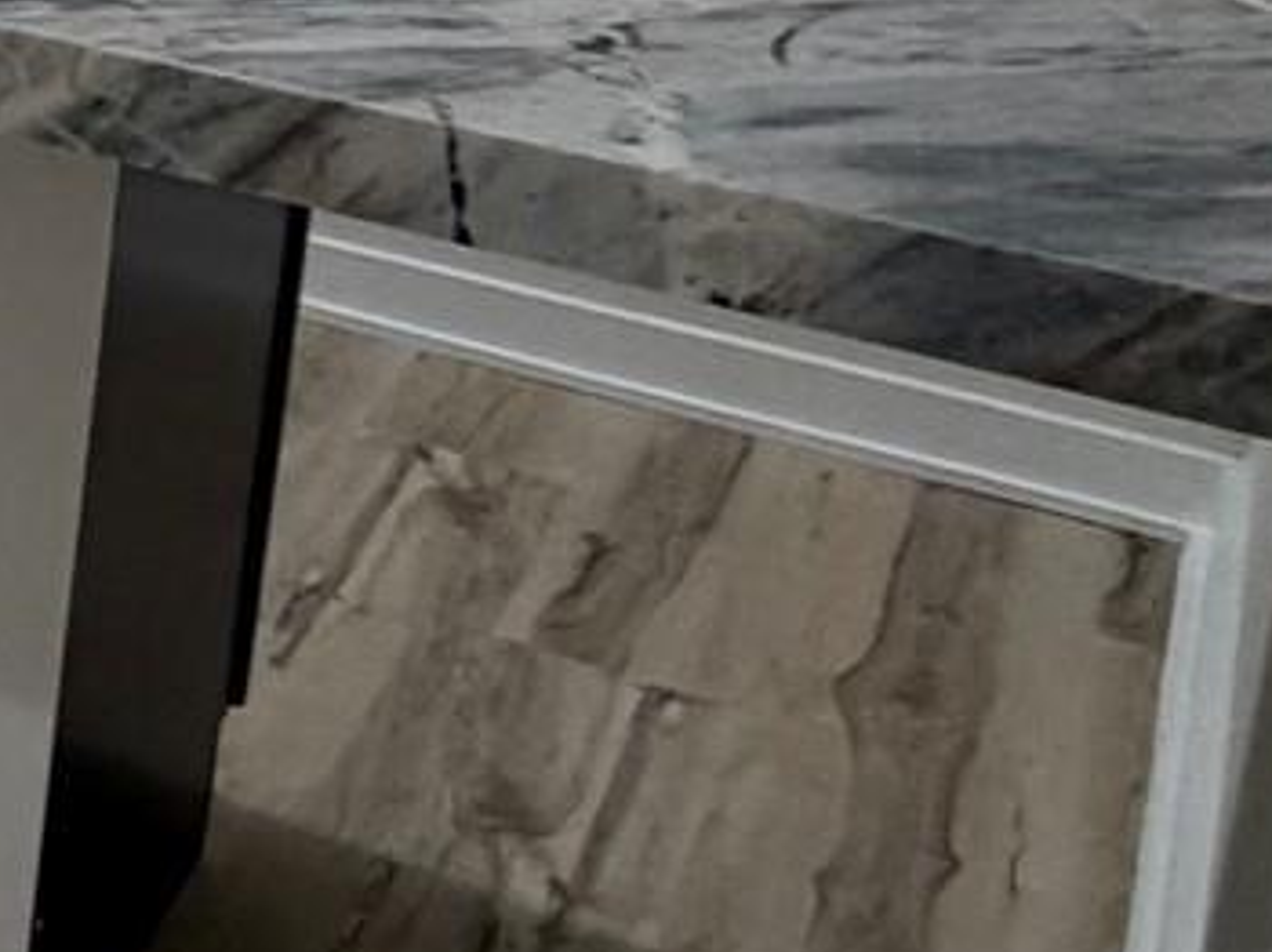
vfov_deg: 16.5
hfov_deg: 14.9
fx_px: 3011
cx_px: -1759
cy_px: -447
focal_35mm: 82
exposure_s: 1/120
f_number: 2.2
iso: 250
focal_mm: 2.22
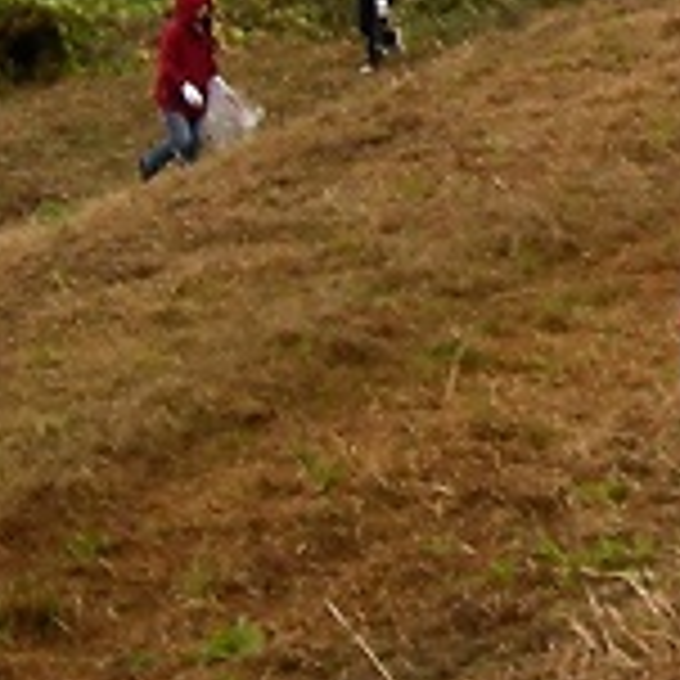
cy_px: -520
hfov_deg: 8.5
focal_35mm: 197
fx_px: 4378
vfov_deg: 8.6
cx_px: 1283
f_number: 2.8
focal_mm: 5.7
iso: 64
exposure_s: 1/156
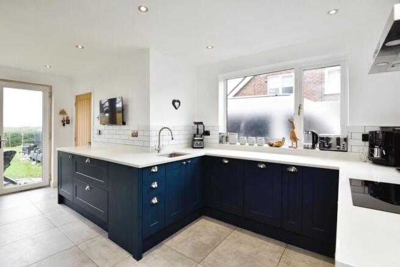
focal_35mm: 16
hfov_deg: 96.7
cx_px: 200
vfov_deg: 73.8
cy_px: 134
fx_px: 178
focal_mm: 16
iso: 500
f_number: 7.1
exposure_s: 1/50
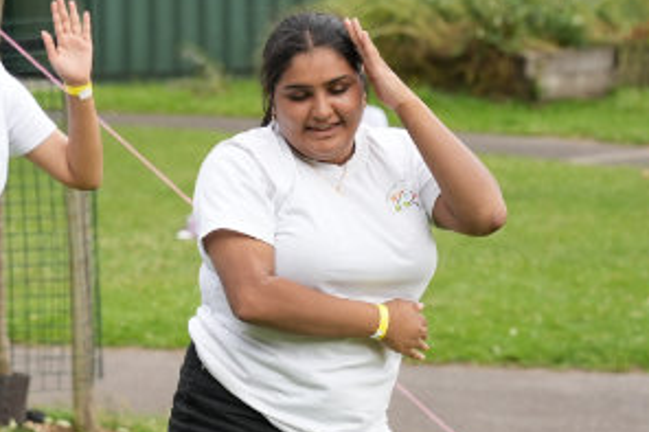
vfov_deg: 6.7
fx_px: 3682
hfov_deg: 10.0
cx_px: -39
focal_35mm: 204
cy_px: 172
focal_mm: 59.1
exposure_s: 1/1250
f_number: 2.8
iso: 250
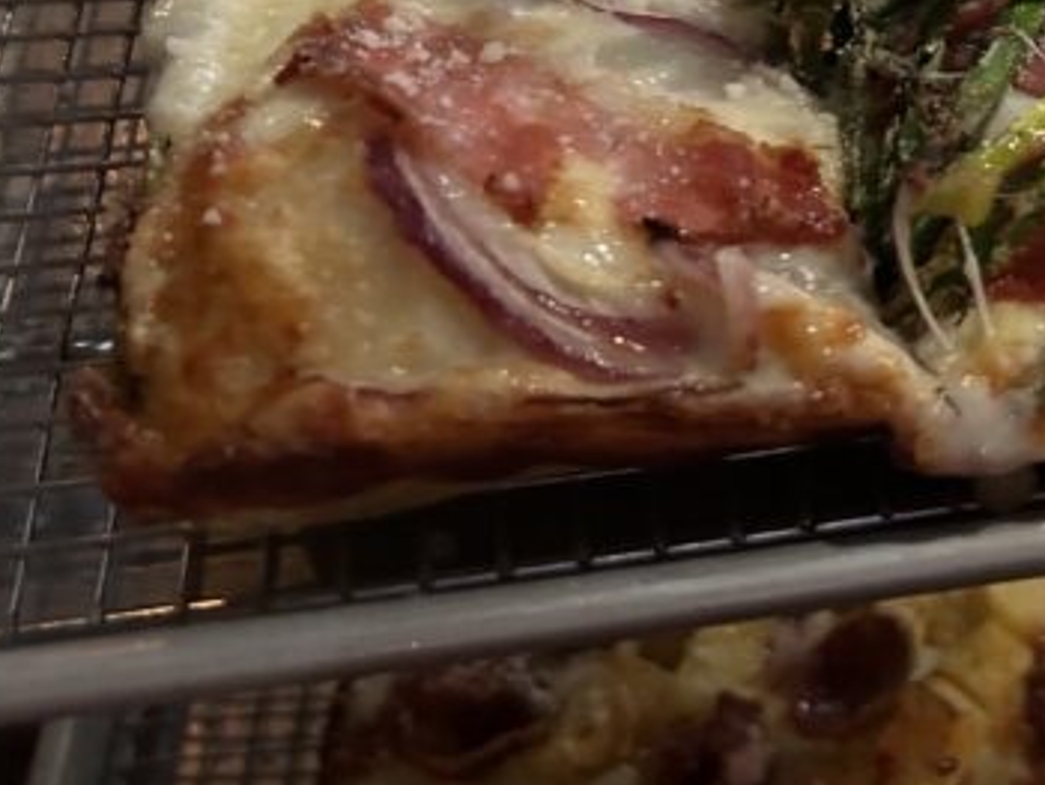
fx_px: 1722
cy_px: 179
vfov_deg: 25.3
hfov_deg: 31.1
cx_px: 1057
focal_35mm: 57
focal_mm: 5.7
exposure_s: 1/27
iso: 640
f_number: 1.5
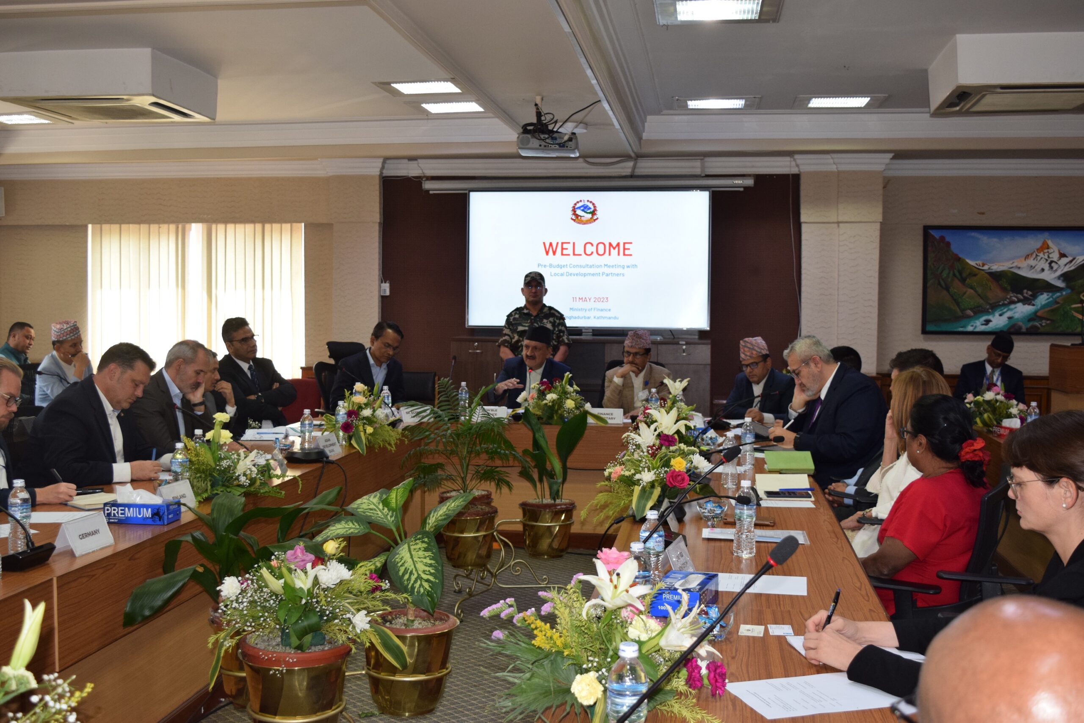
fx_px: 1265
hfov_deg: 46.4
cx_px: 542
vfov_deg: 31.9
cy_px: 362
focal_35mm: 42
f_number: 5.6
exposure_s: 1/125
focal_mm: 28
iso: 800
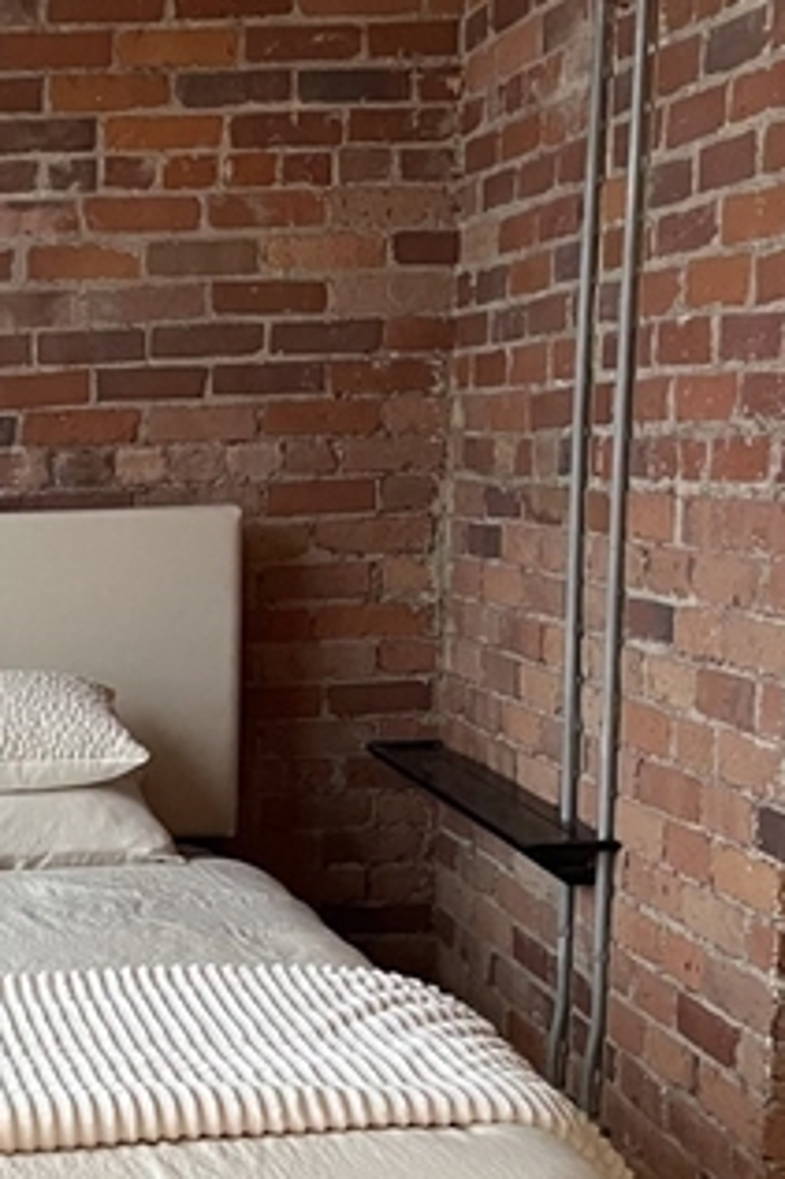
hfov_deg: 19.8
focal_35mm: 63
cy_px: 911
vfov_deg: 31.2
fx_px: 2063
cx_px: -231
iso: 320
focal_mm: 5.1
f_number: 1.6
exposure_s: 1/60
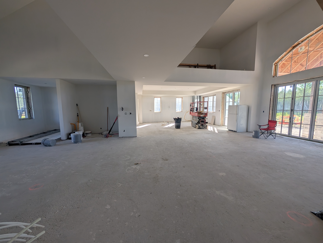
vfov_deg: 94.6
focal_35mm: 12
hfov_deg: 110.5
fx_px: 112
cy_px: 122
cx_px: 162
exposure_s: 1/368
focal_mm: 2.02
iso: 52
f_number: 1.7
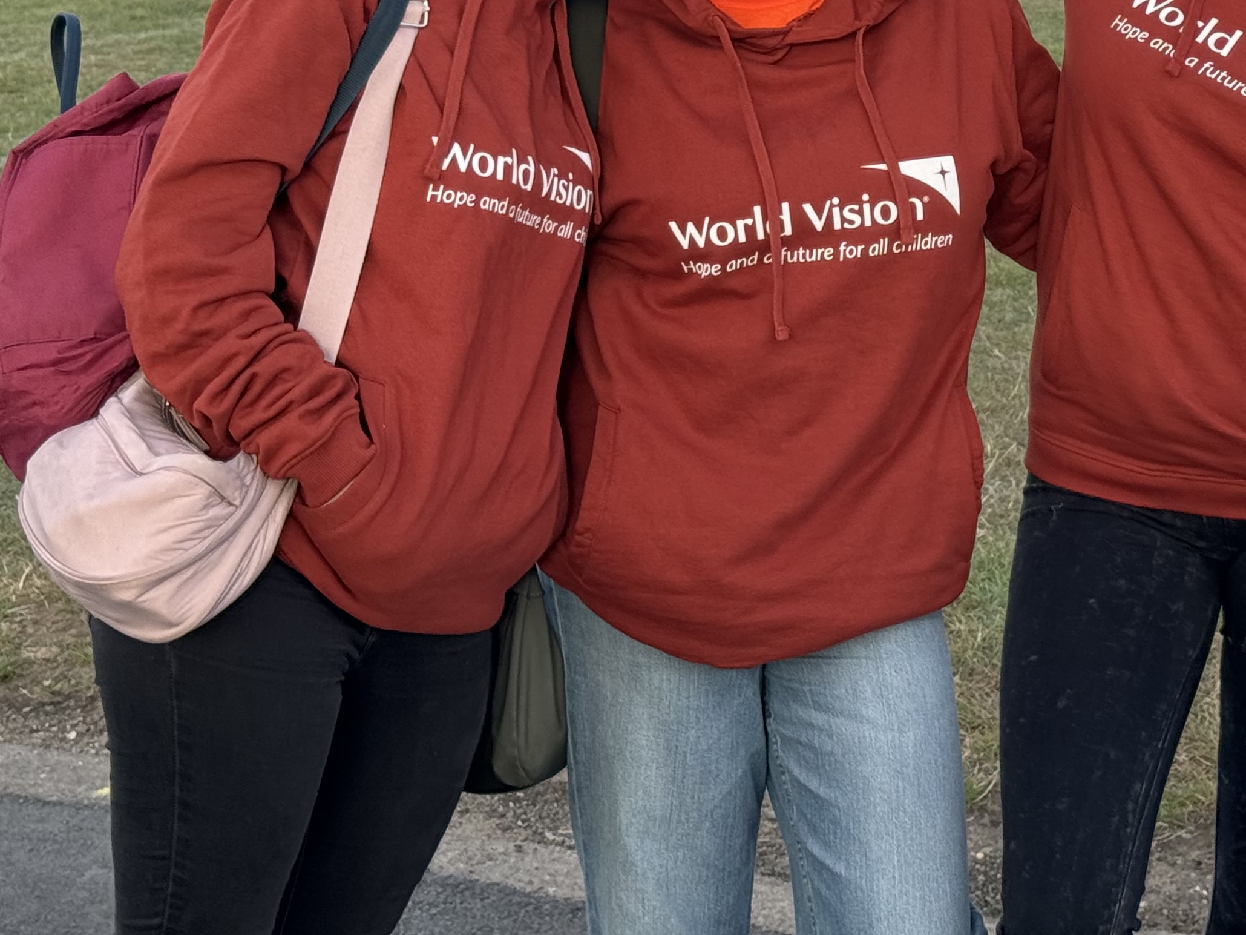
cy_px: 90
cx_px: 1084
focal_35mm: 94
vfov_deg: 15.5
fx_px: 3383
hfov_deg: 20.5
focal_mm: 6.76
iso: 64
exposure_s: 1/593
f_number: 1.78
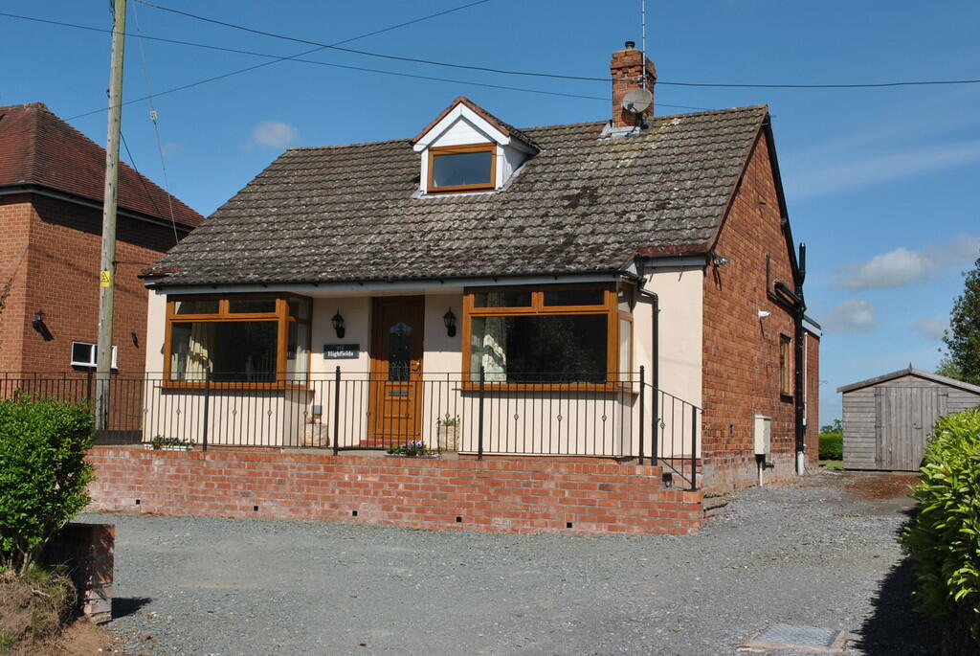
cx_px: 490
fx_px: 1185
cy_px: 328
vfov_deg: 30.9
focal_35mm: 44
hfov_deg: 44.9
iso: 100
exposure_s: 1/200
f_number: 11
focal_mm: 29
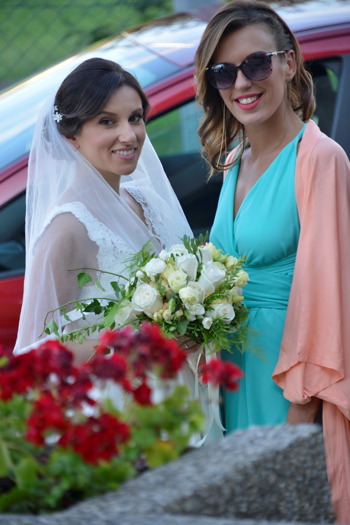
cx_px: 175
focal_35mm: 300
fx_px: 4375
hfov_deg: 4.6
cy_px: 262
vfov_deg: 6.9
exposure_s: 1/320
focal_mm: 300
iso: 800
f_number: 5.6
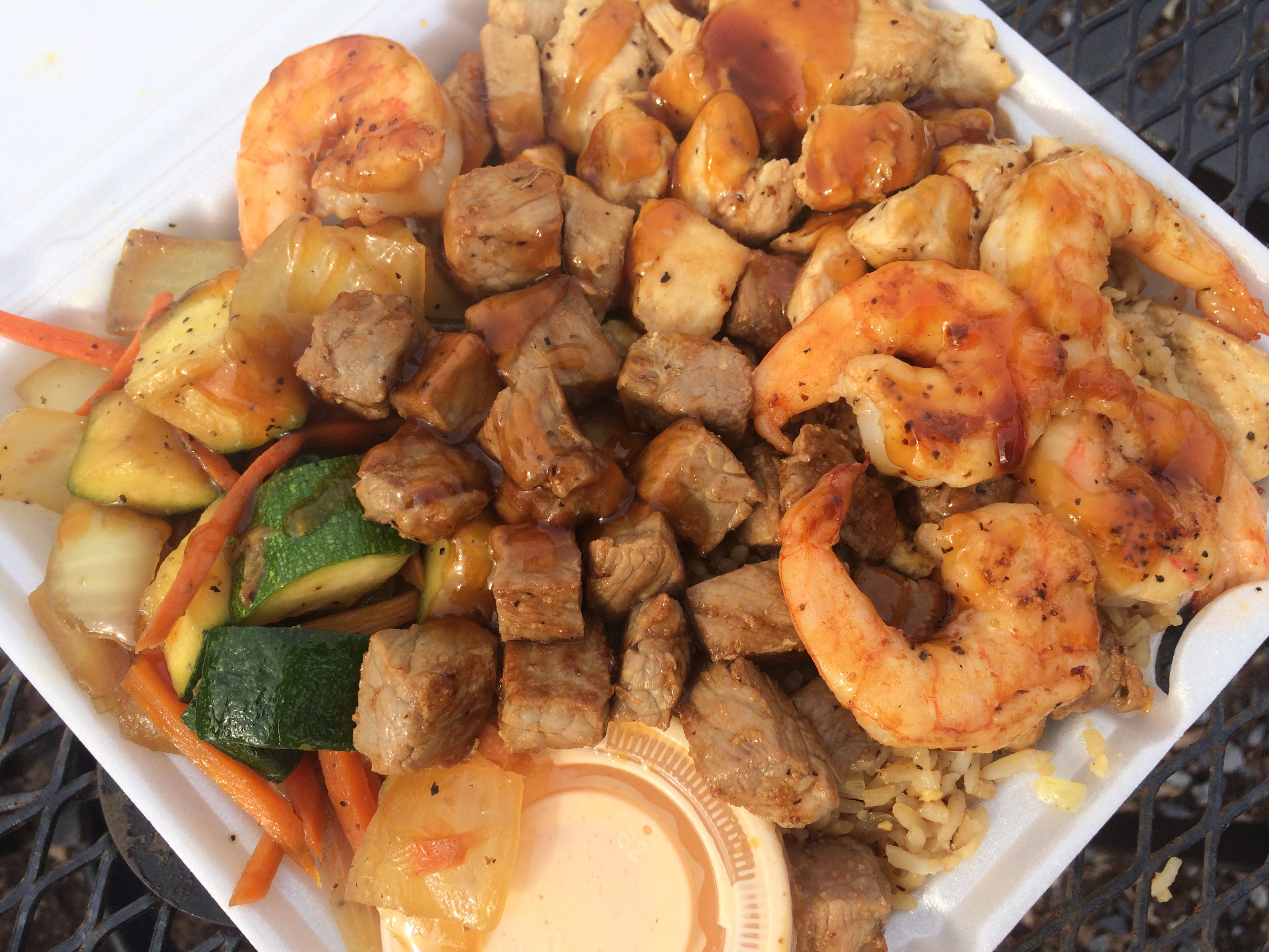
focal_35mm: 29
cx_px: 634
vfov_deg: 48.2
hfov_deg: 61.7
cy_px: 476
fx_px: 1063
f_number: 2.2
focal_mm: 4.15
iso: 32
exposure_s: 1/1109
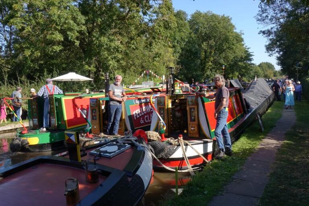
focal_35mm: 27
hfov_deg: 67.4
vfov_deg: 47.9
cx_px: 154
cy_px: 103
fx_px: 232
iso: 100
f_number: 7.1
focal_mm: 9.87
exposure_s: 1/125
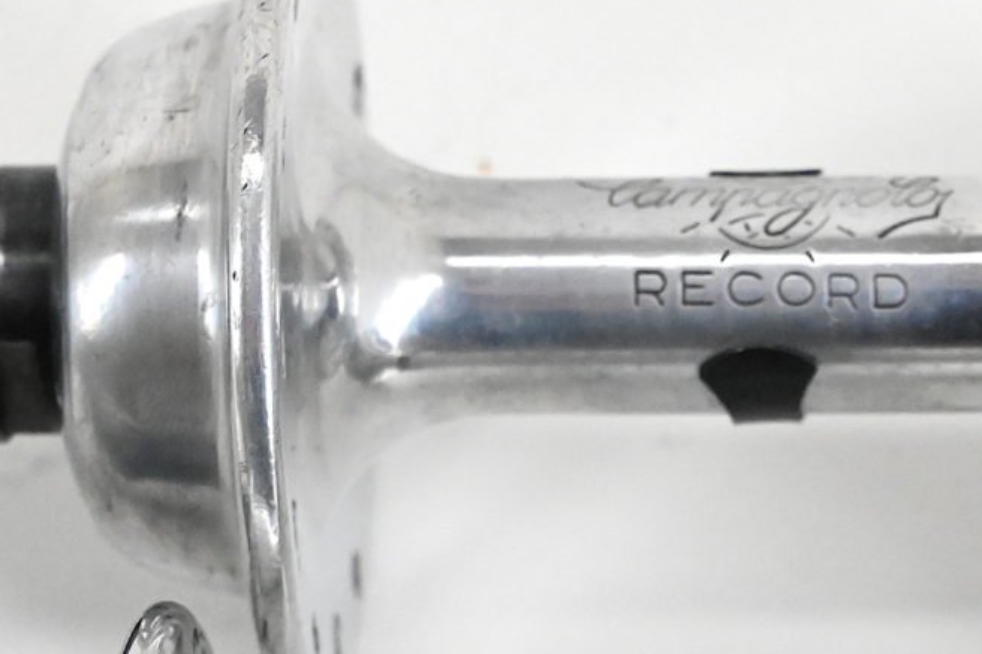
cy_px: 749
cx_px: 835
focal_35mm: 205
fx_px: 5590
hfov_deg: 10.0
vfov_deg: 6.7
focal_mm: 70
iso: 12800
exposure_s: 1/640
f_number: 13
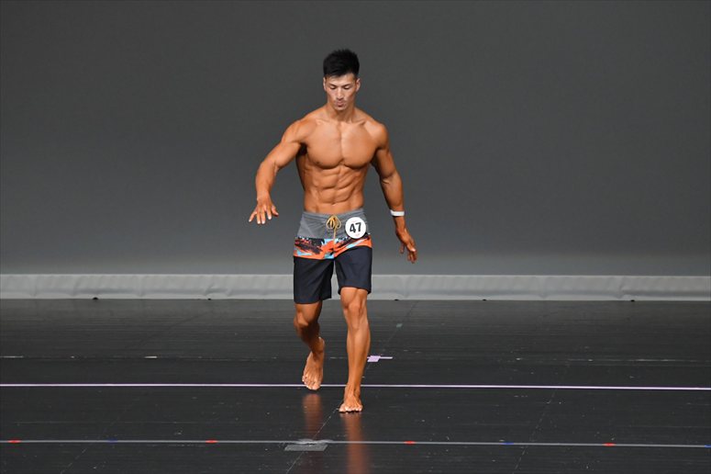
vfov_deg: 4.4
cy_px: 237
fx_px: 6218
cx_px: 356
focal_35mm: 315
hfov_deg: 6.5
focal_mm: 210
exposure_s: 1/400
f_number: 5.6
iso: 4000
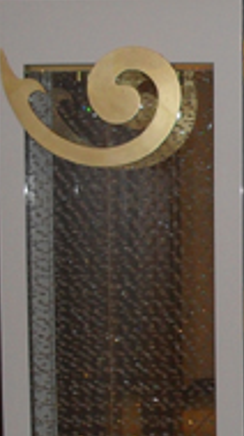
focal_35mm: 120
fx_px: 1383
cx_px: 475
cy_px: 344
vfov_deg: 17.7
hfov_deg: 9.5
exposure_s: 1/45
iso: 200
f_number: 3.2
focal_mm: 6.3
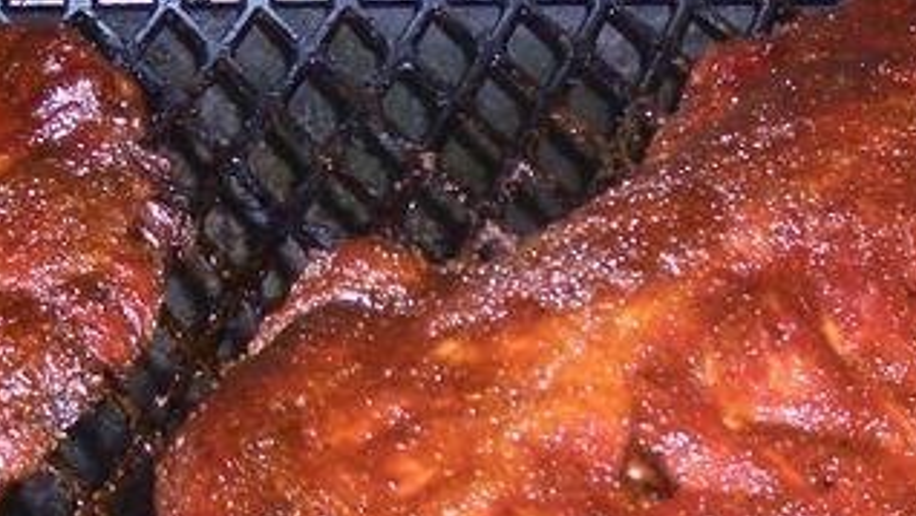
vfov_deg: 11.2
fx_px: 2624
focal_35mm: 108
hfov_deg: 19.7
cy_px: 414
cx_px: 683
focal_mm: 5.8
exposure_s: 1/60
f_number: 2.6
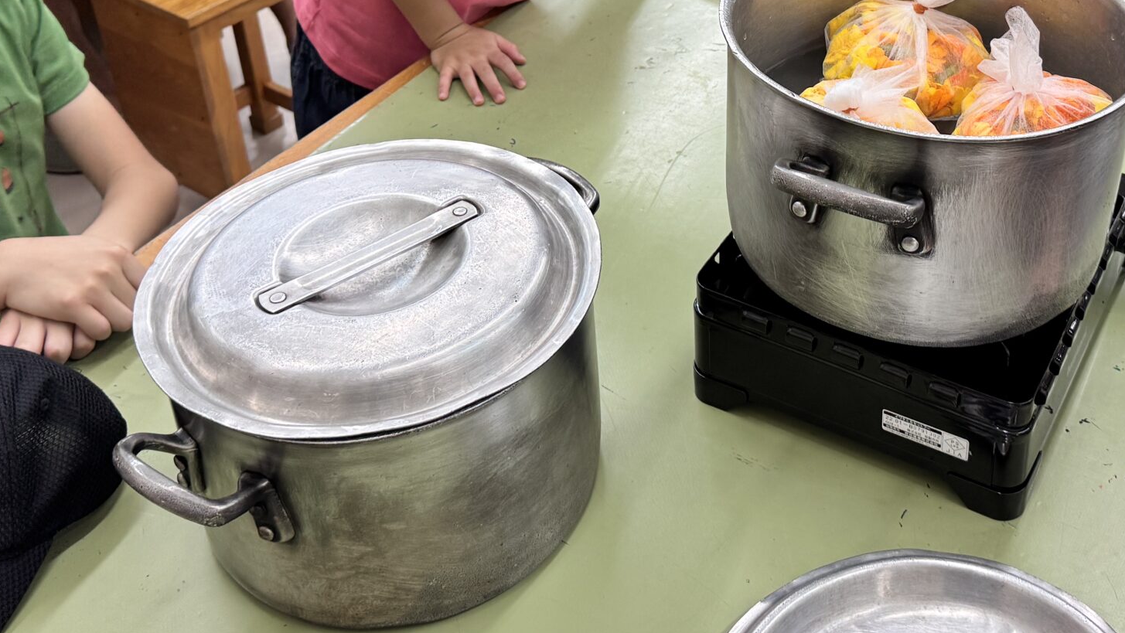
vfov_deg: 24.9
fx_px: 1372
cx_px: 724
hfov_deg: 44.1
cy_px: 23
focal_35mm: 46
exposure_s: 1/100
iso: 160
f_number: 1.78
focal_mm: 6.76
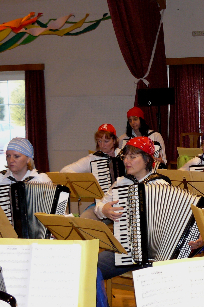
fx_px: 425
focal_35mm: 50
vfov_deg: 39.6
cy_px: 154
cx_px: 182
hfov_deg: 26.1
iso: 200
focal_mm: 6
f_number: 2.8
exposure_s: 1/30
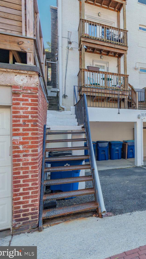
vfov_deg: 64.6
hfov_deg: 30.3
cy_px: 127
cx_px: 193
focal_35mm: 30
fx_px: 205
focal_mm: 18.5
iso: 200
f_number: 8
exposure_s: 1/200
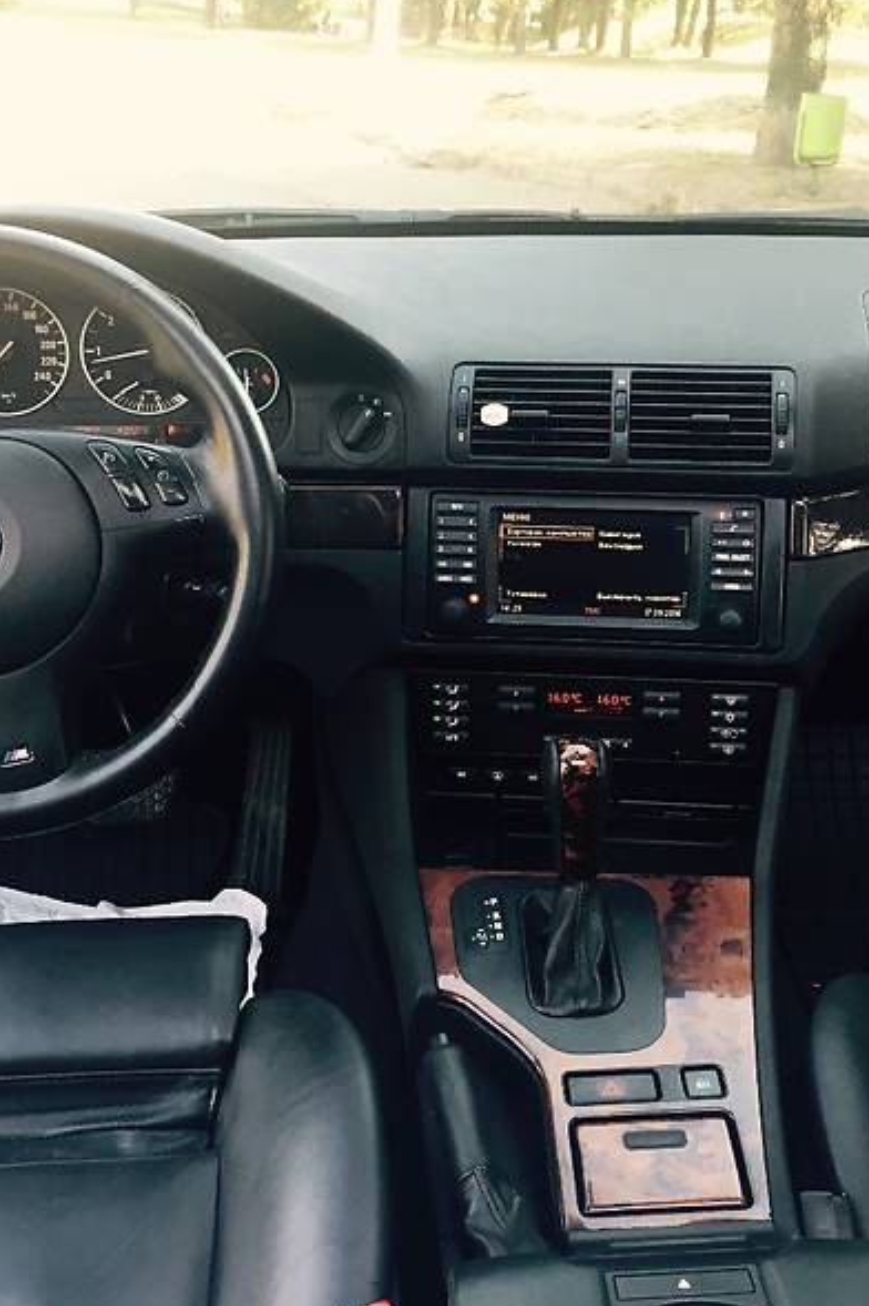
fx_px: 1486
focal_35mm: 41
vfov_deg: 47.4
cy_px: 652
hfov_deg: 32.5
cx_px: 525
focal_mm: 4.2
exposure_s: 1/33
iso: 40
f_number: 2.2
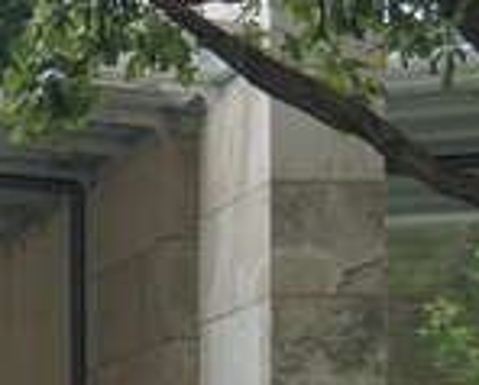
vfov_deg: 6.1
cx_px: -647
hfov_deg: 7.3
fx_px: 3559
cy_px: 578
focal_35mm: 251
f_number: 5
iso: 500
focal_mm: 33
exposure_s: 1/160
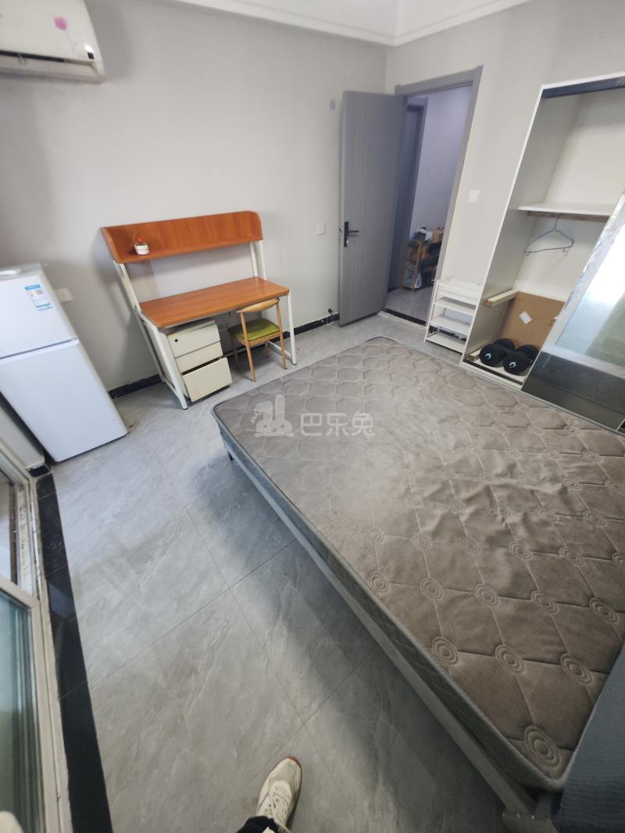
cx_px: 312
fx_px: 313
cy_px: 416
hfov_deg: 89.9
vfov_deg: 106.2
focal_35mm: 13
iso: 322
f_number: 2.2
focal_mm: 2.39
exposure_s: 1/33.3
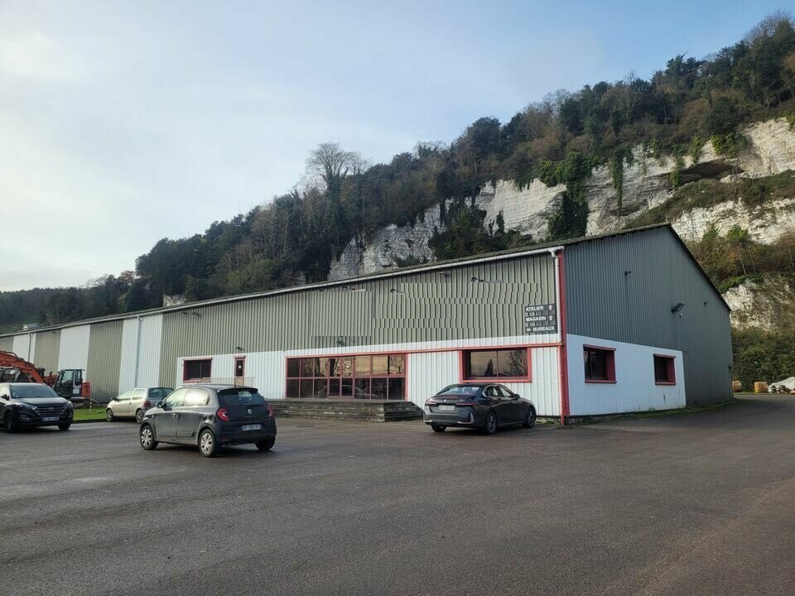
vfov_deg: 53.1
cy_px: 298
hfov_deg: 67.3
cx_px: 398
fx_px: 597
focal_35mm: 26
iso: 40
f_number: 1.8
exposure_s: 1/1135
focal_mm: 5.4
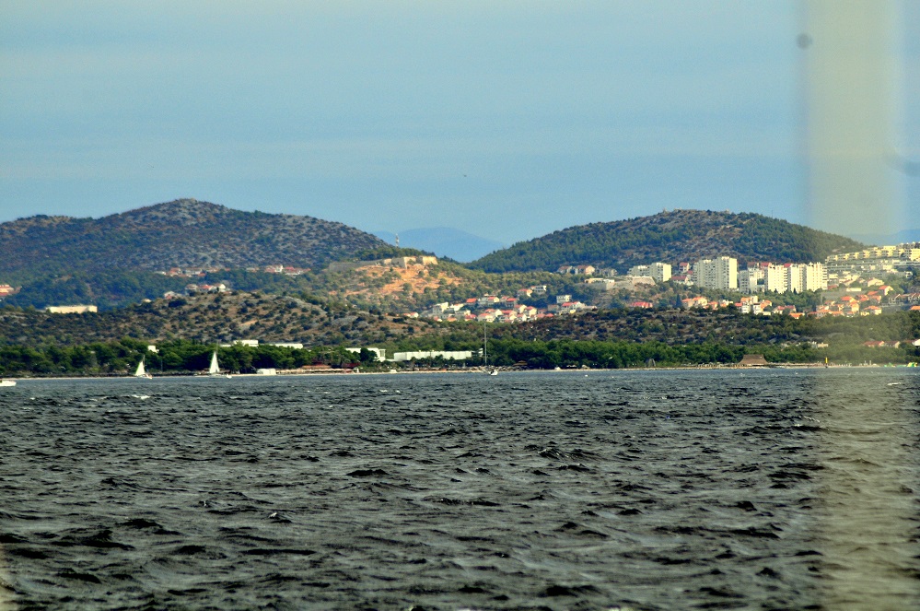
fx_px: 10335
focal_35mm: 405
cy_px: 306
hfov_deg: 5.1
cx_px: 460
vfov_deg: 3.4
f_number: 6.3
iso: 320
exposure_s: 1/800
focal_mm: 270
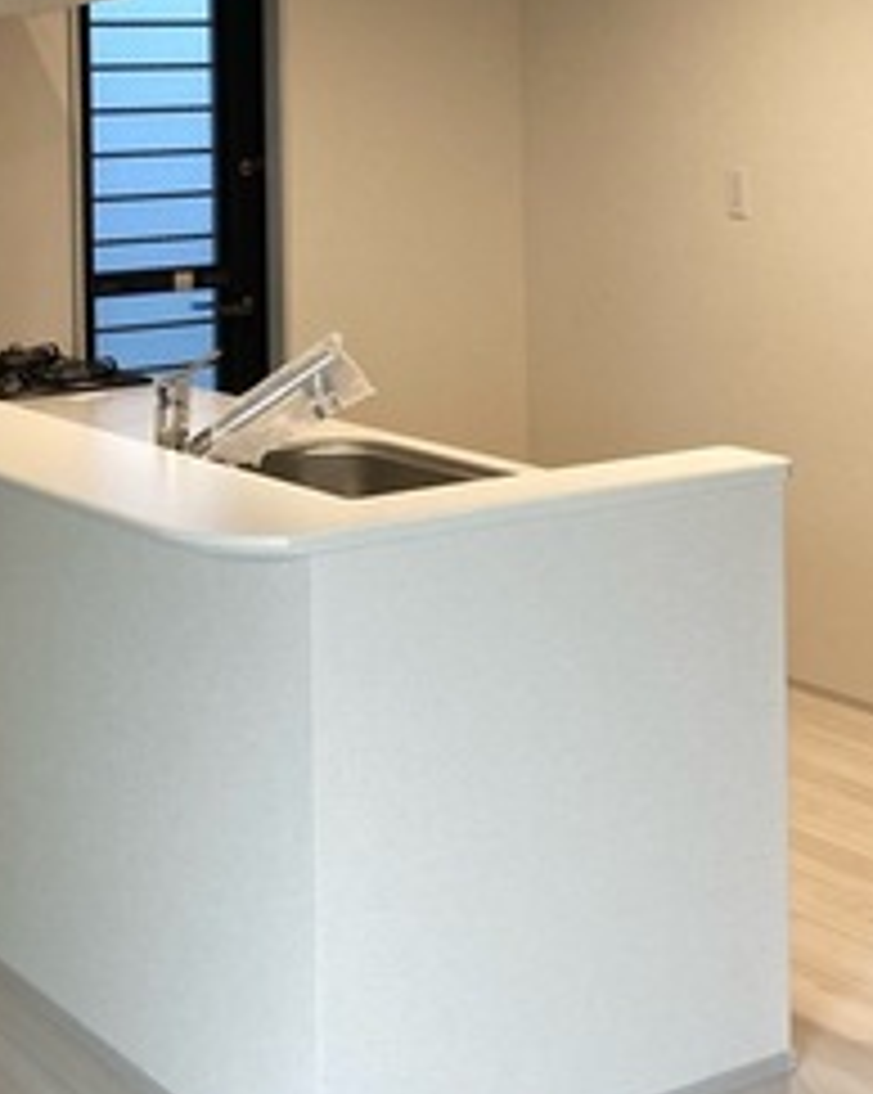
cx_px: 472
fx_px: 2328
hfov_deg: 21.2
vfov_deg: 25.7
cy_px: 135
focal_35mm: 72
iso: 125
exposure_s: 1/60
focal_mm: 3.99
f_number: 1.8
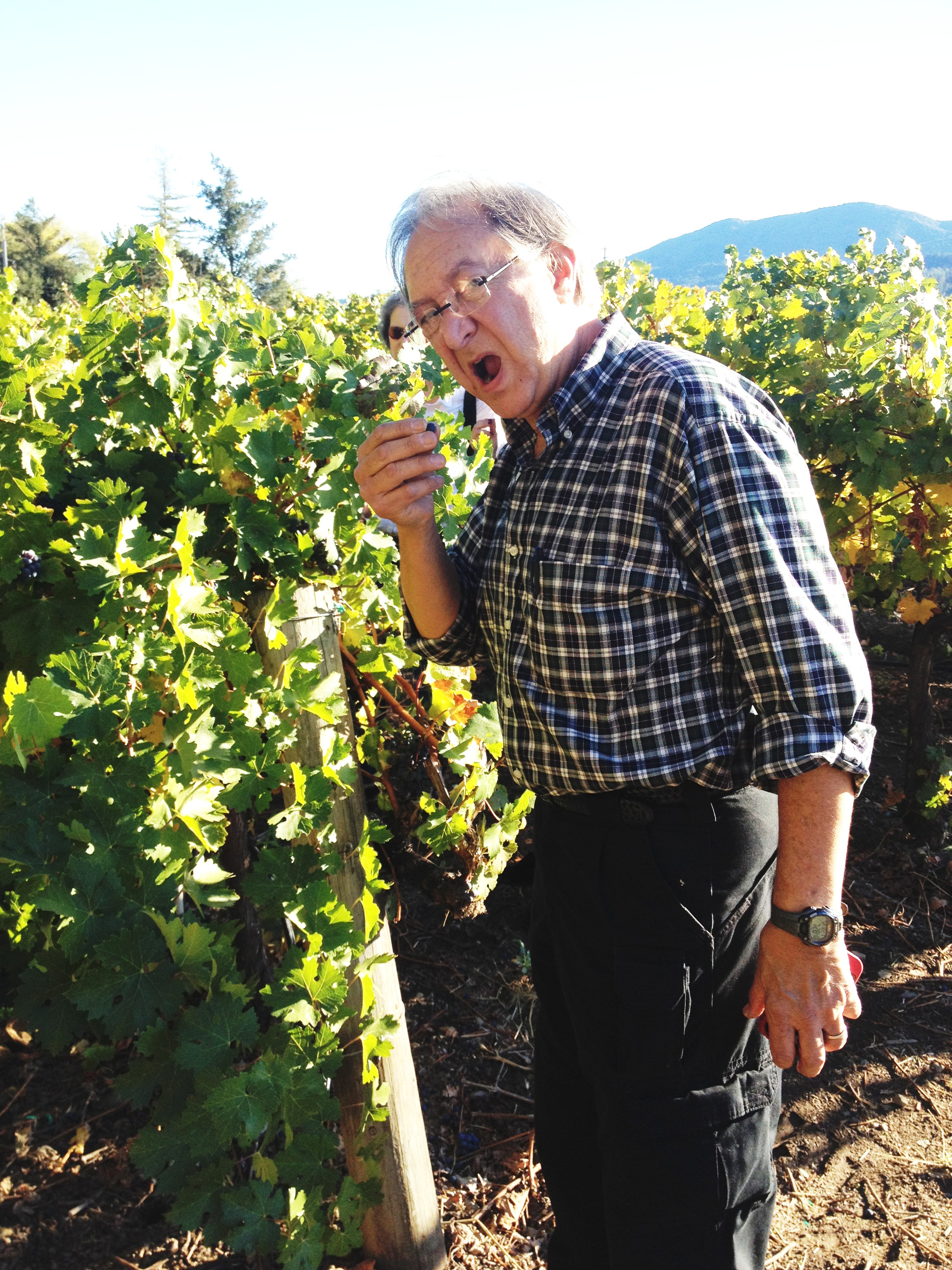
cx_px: 476
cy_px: 635
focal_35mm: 35
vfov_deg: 52.6
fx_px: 1283
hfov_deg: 40.7
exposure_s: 1/438
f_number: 2.4
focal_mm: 4.28
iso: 64
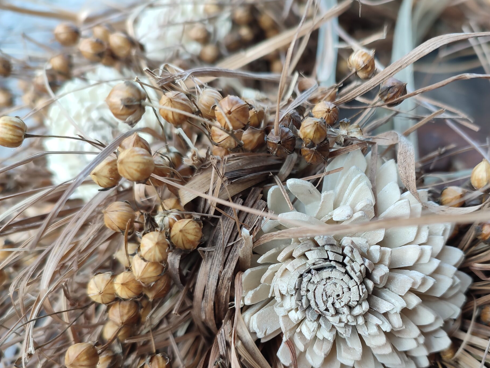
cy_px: 247
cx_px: 319
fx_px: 495
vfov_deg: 40.2
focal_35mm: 35
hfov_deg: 51.8
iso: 98
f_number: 1.9
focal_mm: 6.04
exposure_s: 1/50
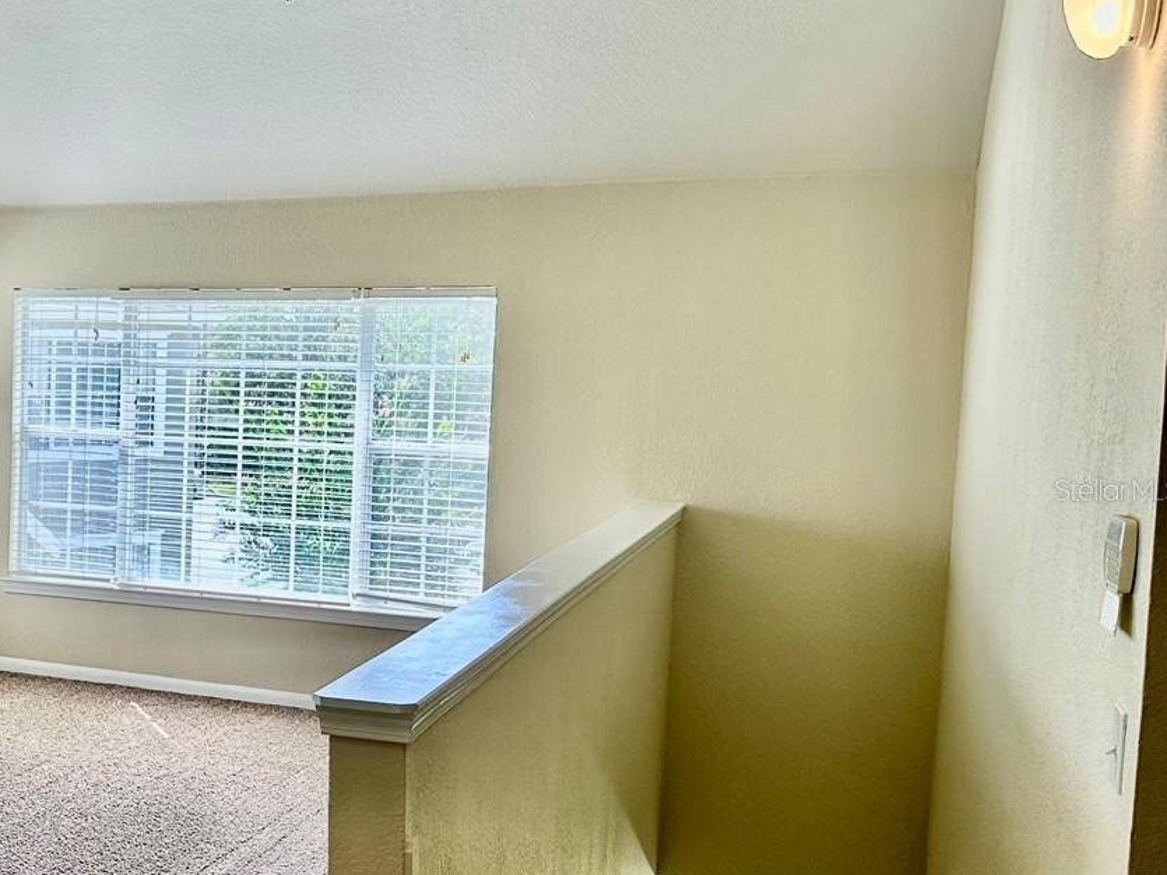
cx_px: 68
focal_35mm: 46
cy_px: 489
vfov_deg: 31.5
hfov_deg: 37.8
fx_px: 1551
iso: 80
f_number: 1.78
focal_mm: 6.86
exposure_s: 1/387
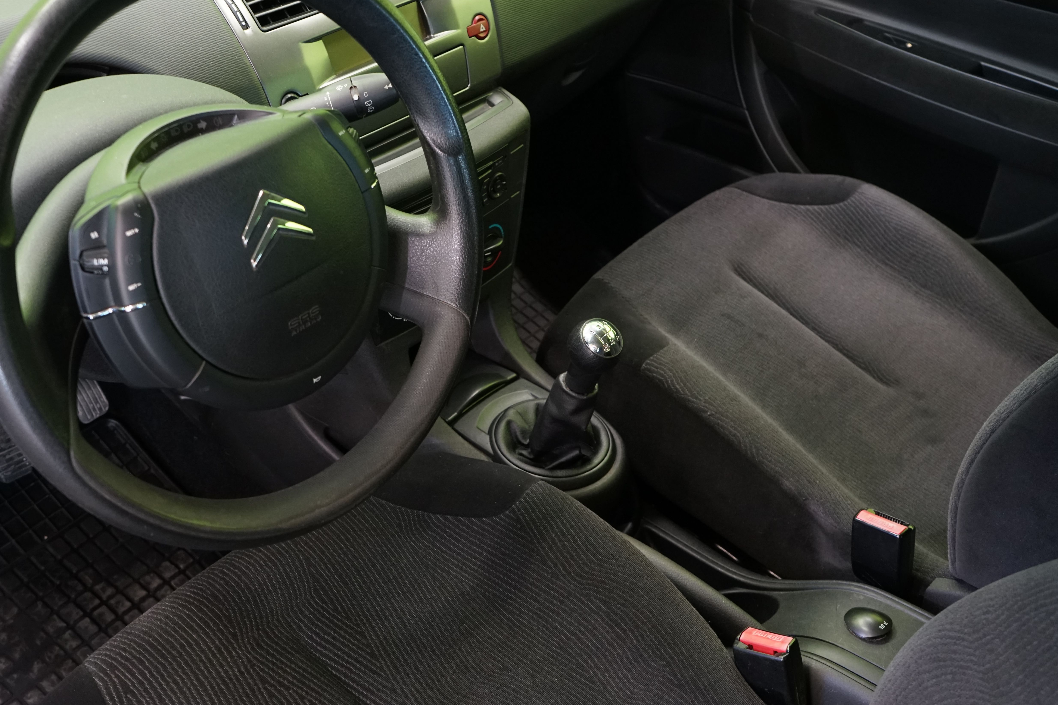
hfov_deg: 48.3
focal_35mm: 40
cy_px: 361
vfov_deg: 33.4
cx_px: 464
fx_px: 1175
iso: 2000
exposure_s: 1/20
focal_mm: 33
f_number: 5.6
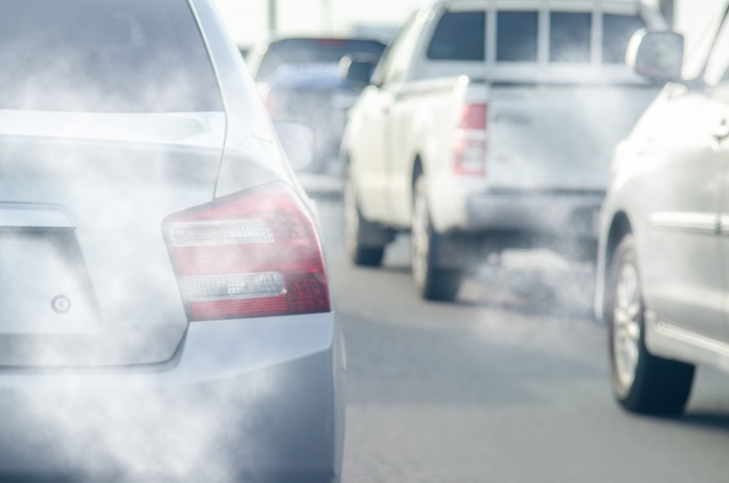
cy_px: 267
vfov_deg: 8.4
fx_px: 3306
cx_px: 382
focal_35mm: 164
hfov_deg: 12.6
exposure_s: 1/200
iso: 100
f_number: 4
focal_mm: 95
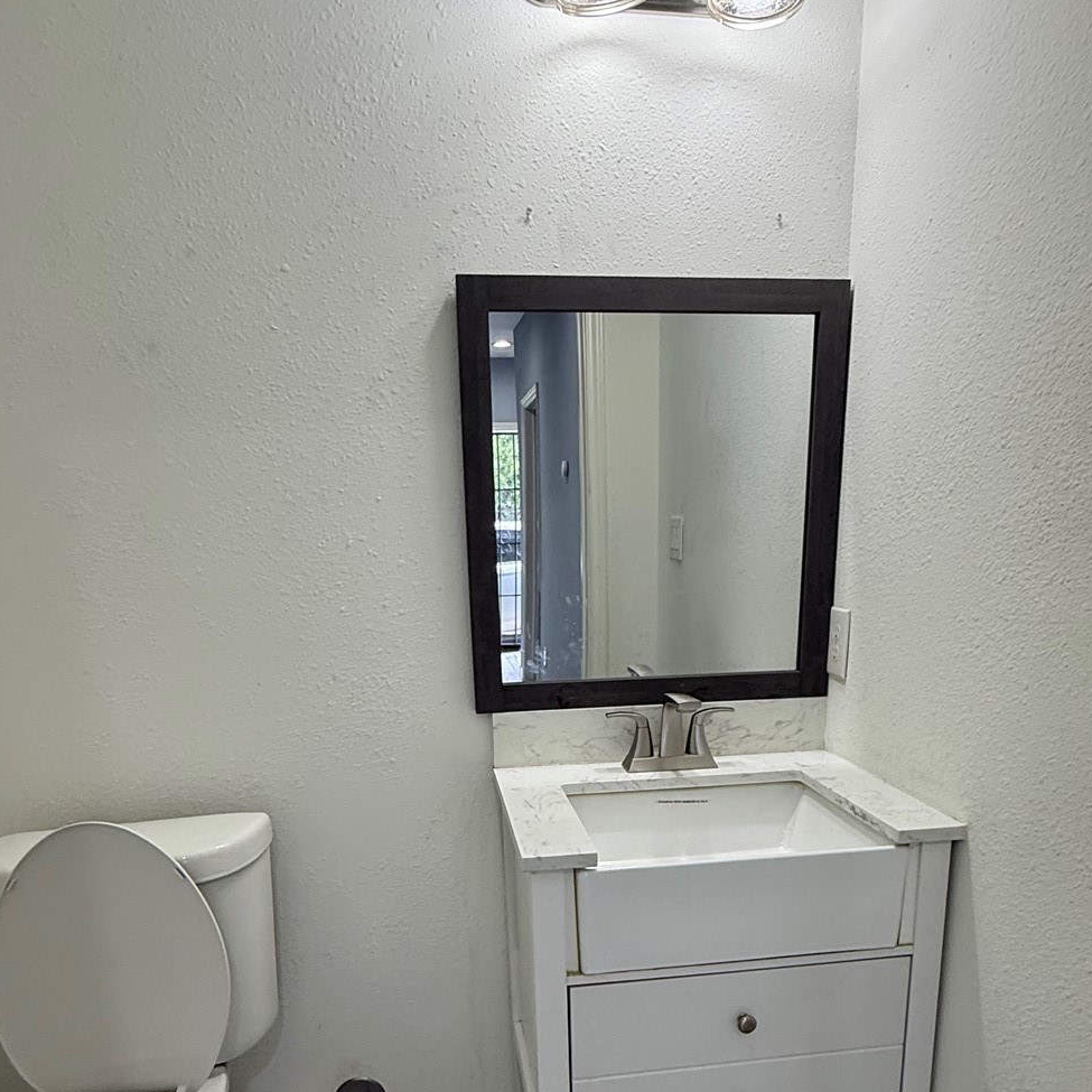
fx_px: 928
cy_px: 781
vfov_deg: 58.6
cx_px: 559
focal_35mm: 26
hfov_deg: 60.9
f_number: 2.2
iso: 160
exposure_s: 1/120
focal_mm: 2.22
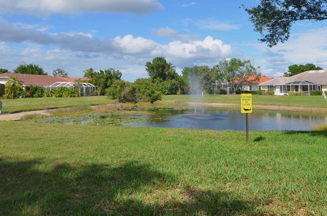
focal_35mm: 32
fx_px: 290
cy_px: 63
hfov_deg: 58.7
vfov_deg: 40.1
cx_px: 178
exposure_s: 1/320
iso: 100
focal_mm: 14
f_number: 9
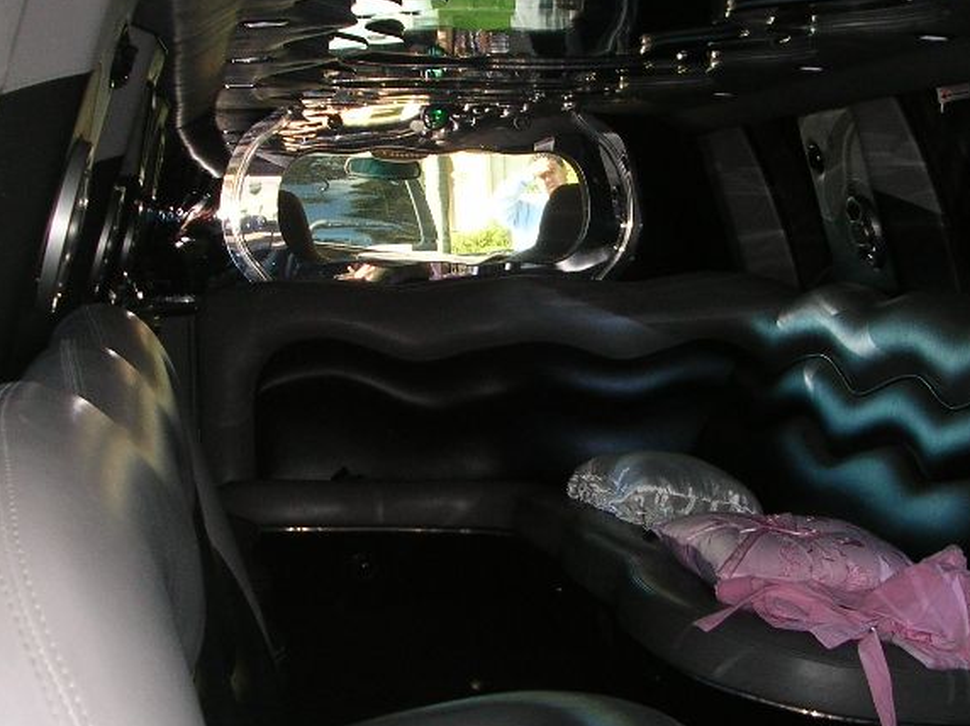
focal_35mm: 70
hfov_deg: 27.8
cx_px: 527
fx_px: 1960
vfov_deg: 21.0
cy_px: 382
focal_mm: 5.8
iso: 50
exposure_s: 1/60.1
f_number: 2.8
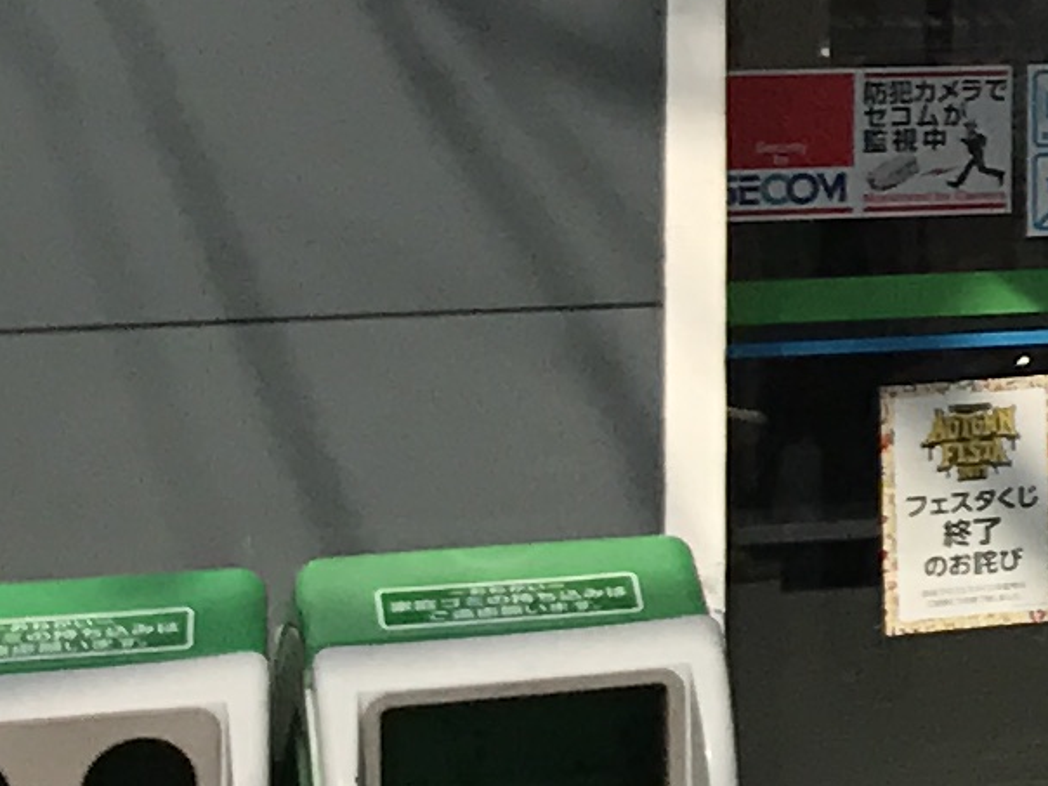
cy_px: -387
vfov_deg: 7.8
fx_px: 5661
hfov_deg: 9.0
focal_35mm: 187
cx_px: 2913
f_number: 1.8
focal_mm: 3.99
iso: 20
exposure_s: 1/3690
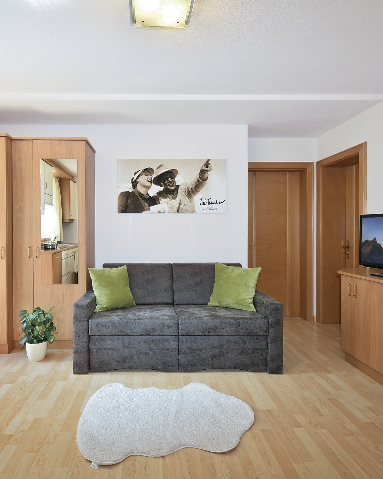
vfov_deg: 80.4
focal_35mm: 20
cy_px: 242
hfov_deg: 67.5
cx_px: 154
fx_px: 283
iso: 125
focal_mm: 14
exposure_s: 1/4
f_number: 11
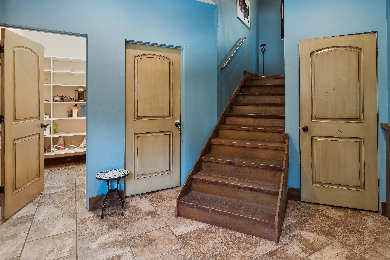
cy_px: 97
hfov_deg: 83.9
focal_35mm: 20
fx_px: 217
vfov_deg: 61.1
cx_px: 205
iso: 200
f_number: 6.3
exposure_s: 1/2.5
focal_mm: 10
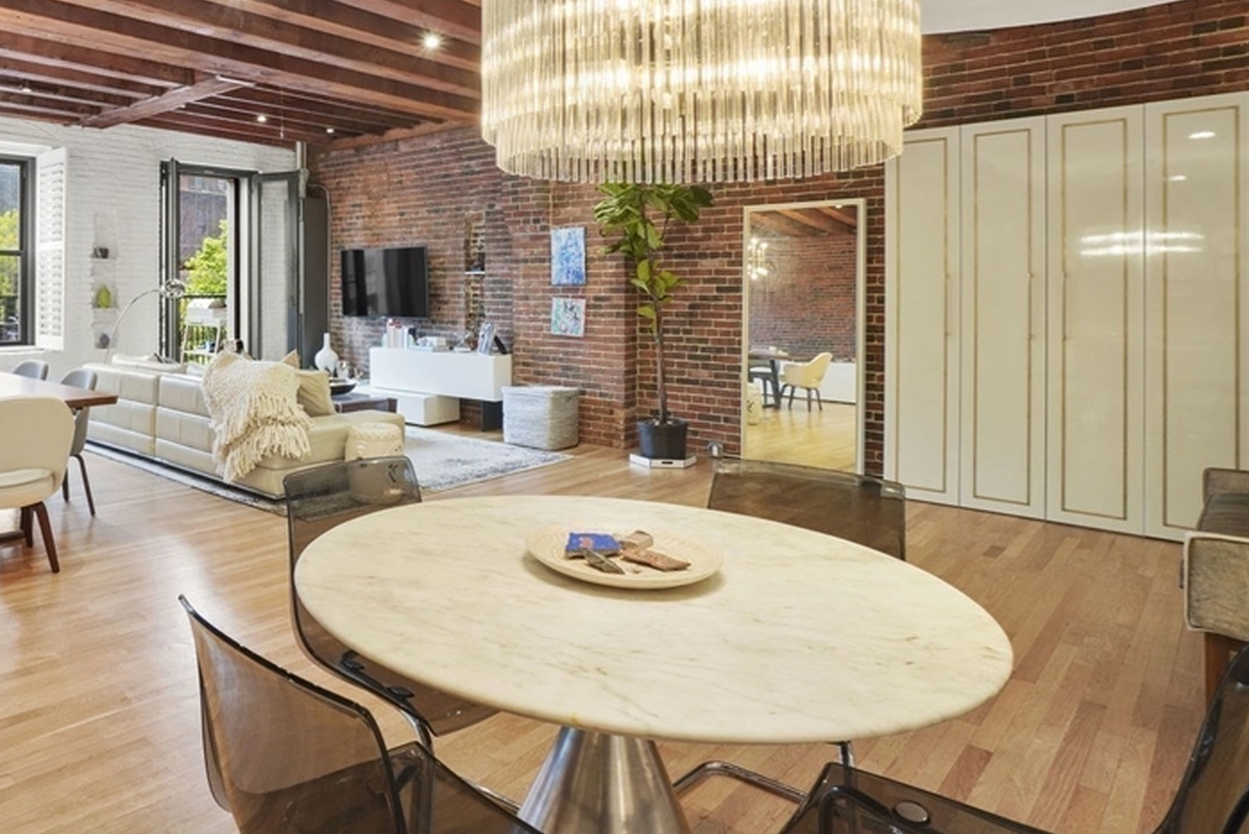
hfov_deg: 73.8
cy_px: 287
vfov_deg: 56.2
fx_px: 764
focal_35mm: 22
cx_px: 335
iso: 320
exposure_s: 1/10
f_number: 9
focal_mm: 10
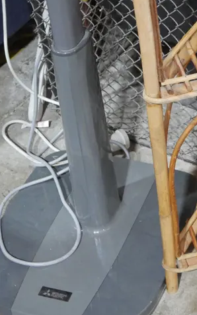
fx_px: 782
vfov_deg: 22.2
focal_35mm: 91
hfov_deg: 13.9
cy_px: 30
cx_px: 249
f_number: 5
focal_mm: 20
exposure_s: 1/60
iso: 2000
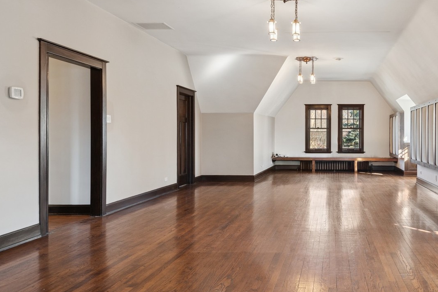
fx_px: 389
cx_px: 319
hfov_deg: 56.3
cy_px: 140
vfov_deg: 41.1
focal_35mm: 32
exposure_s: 1/60
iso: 400
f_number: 8
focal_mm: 21
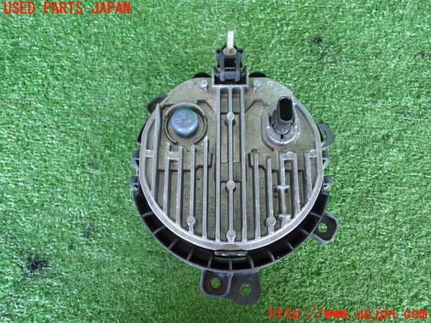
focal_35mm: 30
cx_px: 216
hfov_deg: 60.0
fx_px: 374
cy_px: 162
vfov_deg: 46.8
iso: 500
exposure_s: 1/30
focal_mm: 5.4
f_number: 2.3
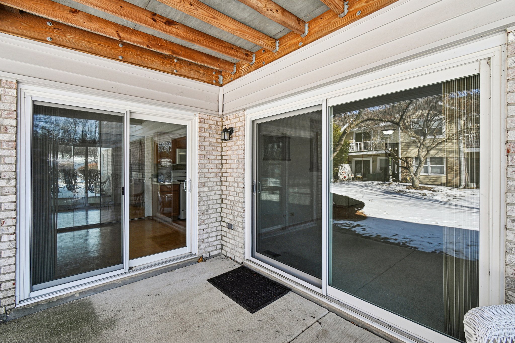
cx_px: 258
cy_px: 172
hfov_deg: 100.4
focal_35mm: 15
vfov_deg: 77.3
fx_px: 215
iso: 100
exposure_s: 1/40
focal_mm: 10
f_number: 8
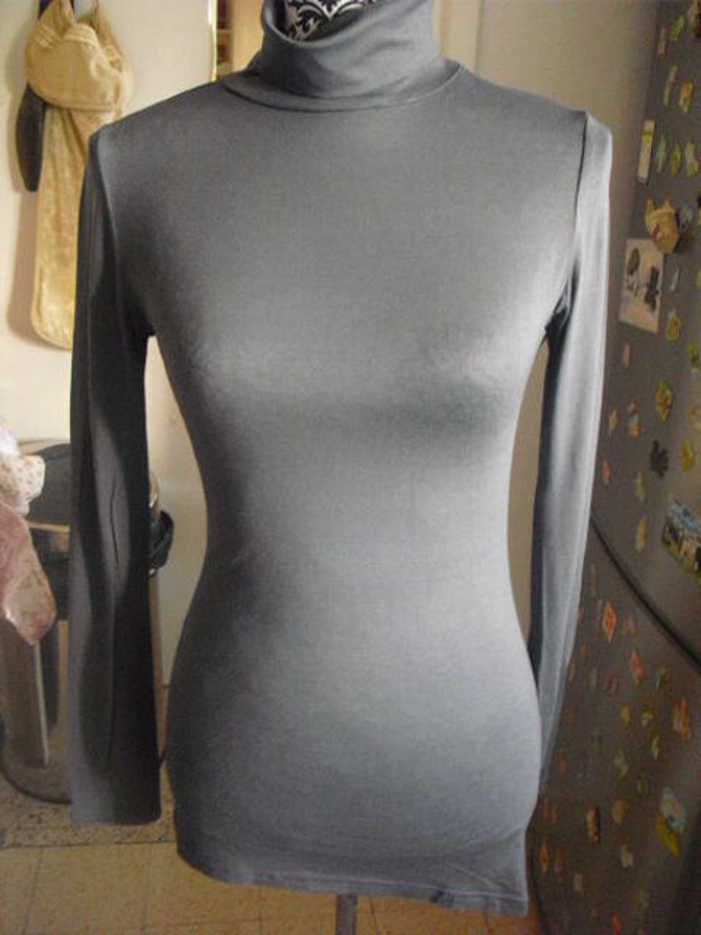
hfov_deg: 39.7
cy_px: 468
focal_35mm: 36
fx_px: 972
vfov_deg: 51.4
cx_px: 350
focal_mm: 6.3
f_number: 3.1
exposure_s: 1/13
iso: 800
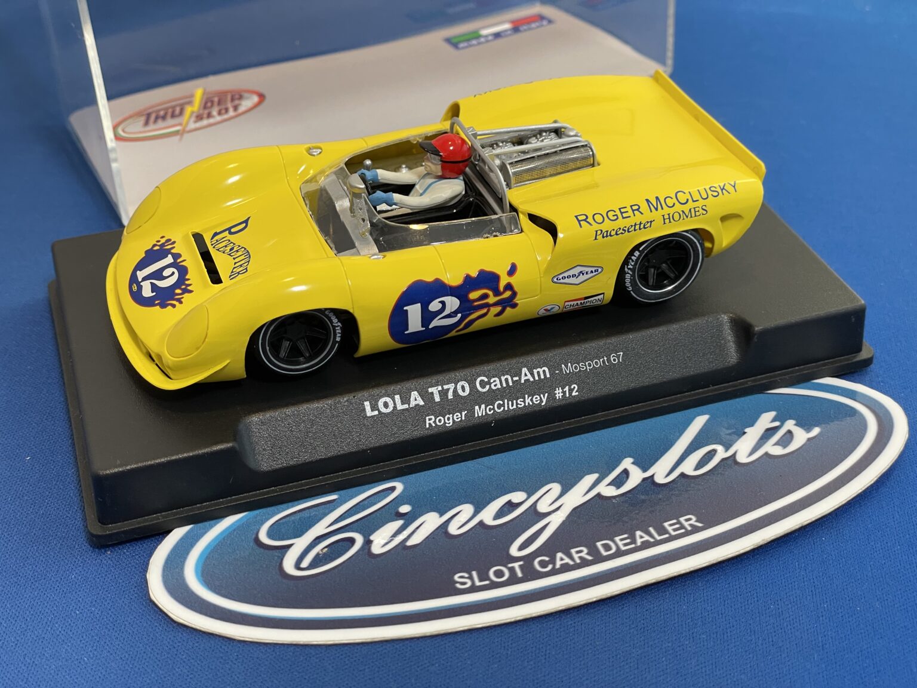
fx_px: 1378
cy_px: 344
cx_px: 458
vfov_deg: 28.0
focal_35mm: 52
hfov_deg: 36.8
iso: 125
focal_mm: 6
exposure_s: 1/120
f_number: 2
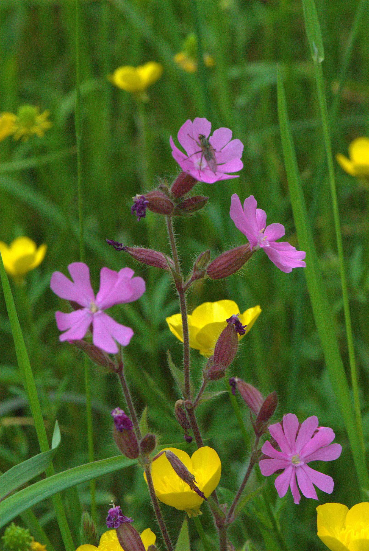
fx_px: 2412
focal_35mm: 158
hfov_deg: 8.7
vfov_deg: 13.0
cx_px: 184
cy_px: 276
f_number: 16
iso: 640
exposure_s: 1/60
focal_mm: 105
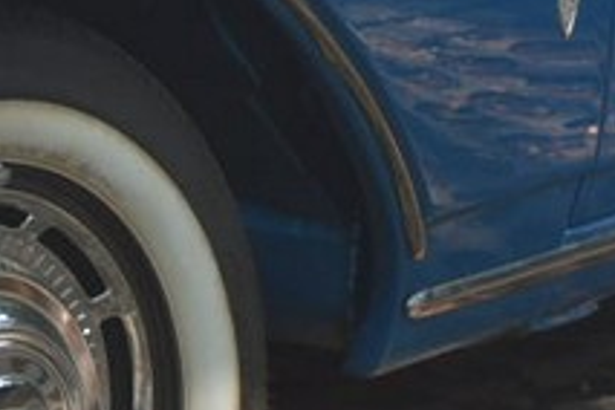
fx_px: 3468
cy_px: -277
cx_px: -225
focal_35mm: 203
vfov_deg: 6.6
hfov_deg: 9.9
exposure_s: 1/125
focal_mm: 32
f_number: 5.6
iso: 400
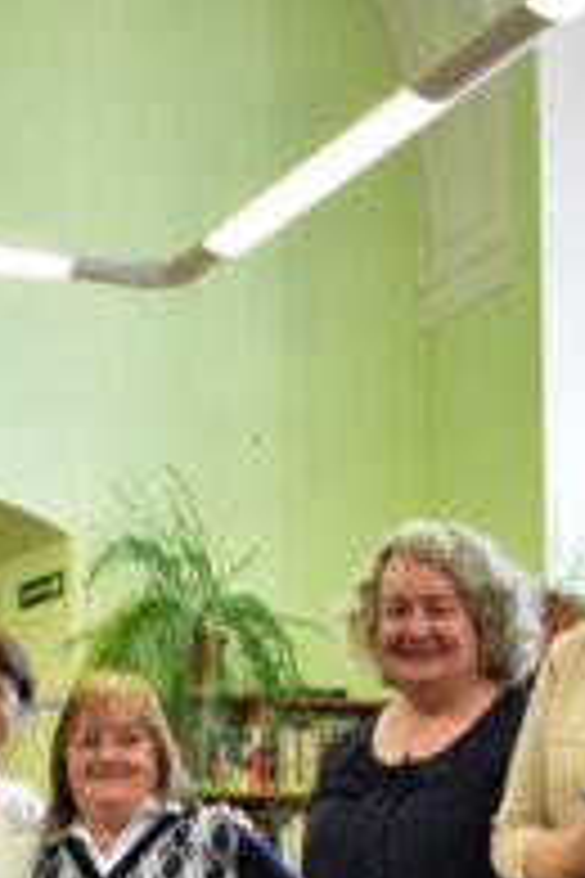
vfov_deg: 19.6
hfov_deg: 13.7
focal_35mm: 100
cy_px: 941
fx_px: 2439
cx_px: 328
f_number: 4.5
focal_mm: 31
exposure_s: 1/100
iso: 2000
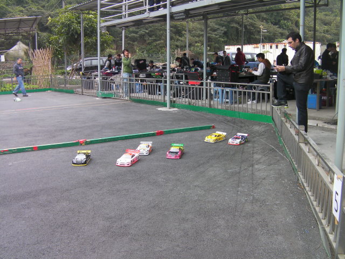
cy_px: 130
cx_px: 172
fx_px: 379
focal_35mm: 38
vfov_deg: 37.7
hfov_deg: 49.0
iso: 50
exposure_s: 1/58.4
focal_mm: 6.8
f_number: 3.5
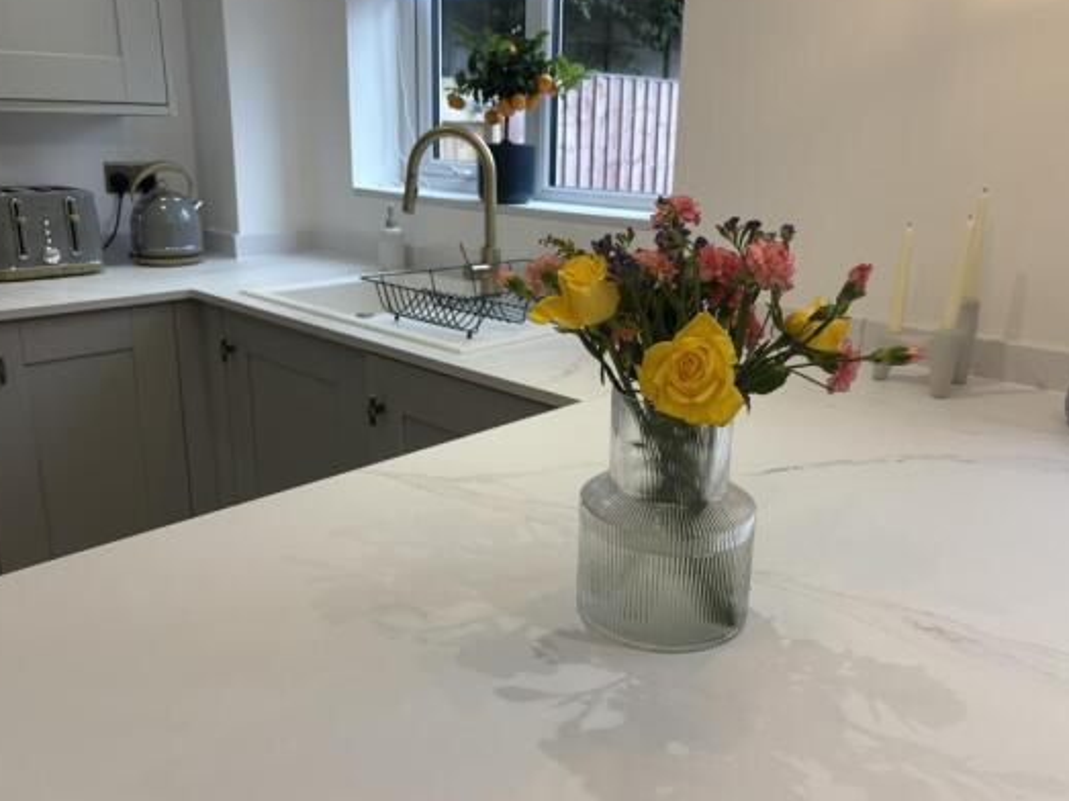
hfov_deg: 61.7
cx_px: 532
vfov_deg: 48.2
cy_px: 383
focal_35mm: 29
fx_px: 895
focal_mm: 5.96
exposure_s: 1/100
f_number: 1.6
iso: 50
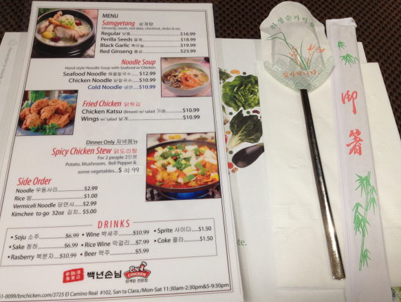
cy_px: 150
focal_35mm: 36
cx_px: 197
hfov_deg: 51.3
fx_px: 417
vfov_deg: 39.7
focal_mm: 4.28
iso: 64
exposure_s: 1/20
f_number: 2.4
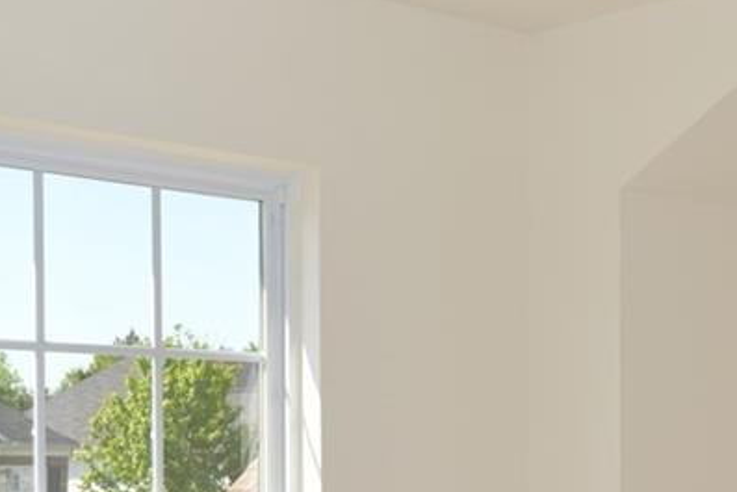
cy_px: 446
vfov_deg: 15.9
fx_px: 1741
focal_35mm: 85
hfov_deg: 23.5
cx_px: 618
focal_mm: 22
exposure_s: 1/160
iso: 100
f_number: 6.3
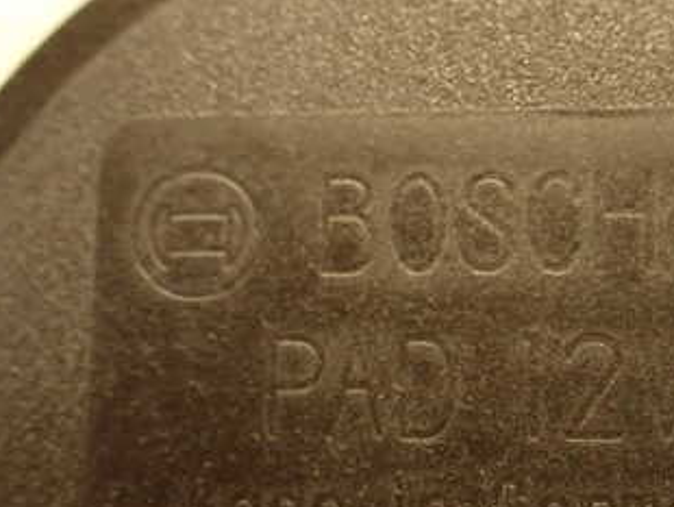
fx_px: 1130
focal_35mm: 58
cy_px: 348
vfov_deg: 25.1
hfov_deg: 32.7
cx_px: 487
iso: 640
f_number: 2.3
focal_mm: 5.4
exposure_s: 1/30
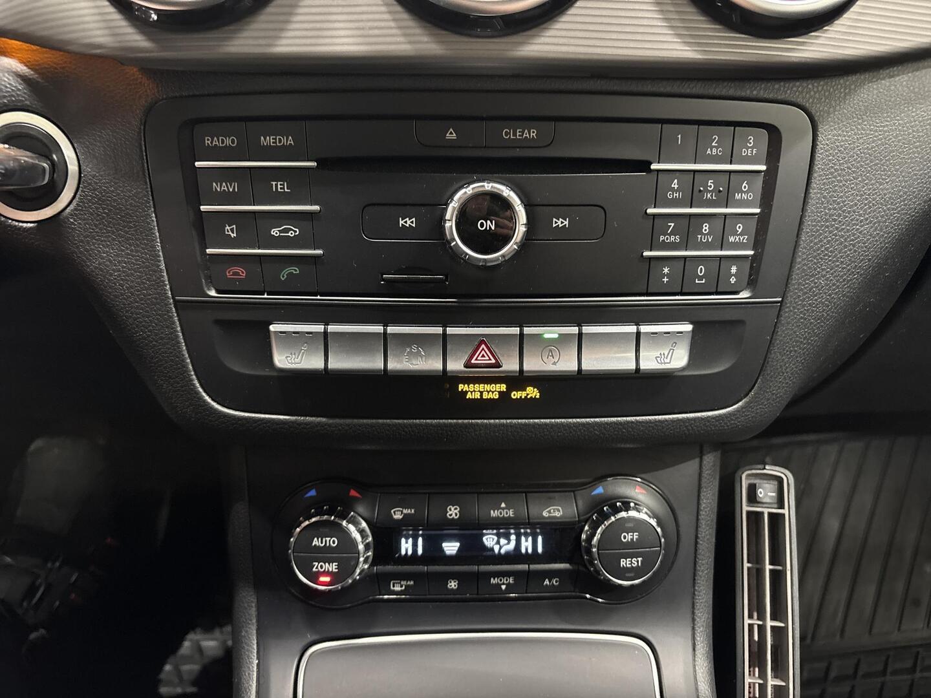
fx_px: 699
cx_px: 466
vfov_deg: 53.1
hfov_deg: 67.3
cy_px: 349
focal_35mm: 26
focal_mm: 5.96
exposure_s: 1/30
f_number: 1.6
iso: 640
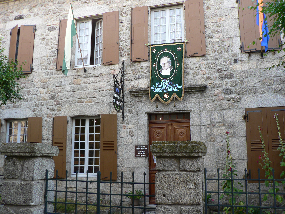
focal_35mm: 36
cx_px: 142
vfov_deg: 39.7
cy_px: 107
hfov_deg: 51.4
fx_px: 296
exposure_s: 1/100
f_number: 2.8
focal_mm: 6
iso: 80
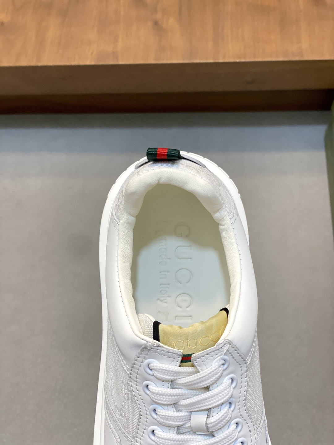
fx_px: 669
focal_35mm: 52
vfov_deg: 36.8
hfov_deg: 28.0
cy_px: 222
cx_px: 167
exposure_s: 1/100
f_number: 2
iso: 80
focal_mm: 6
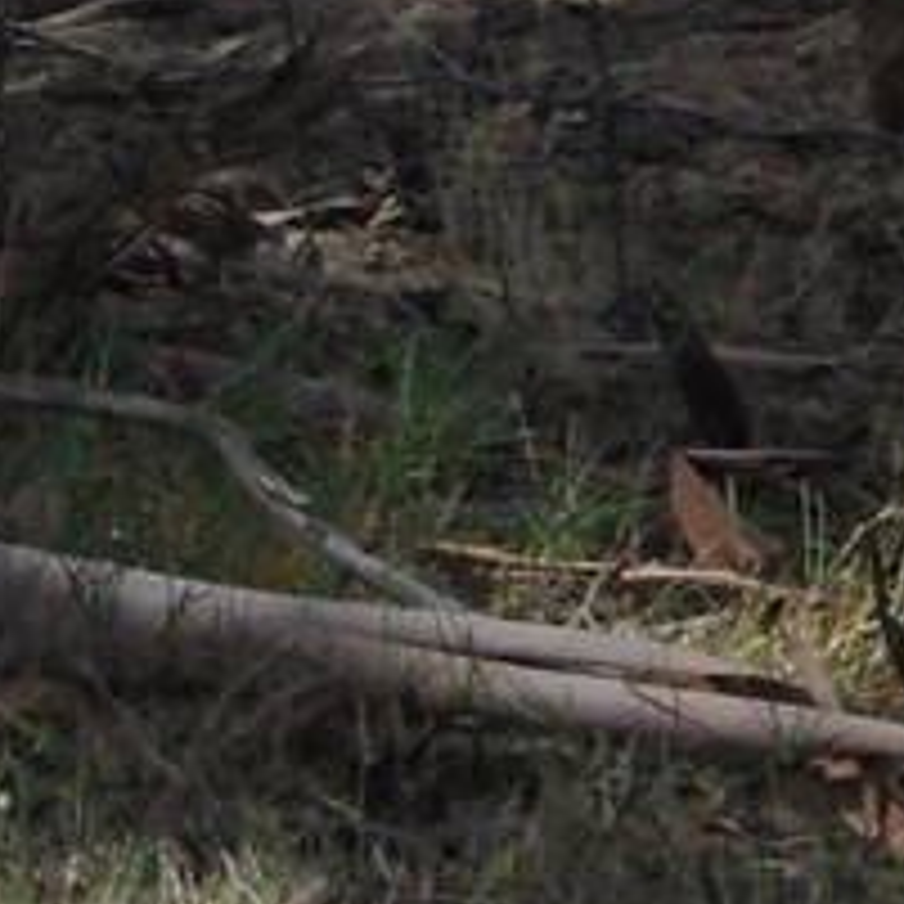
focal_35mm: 406
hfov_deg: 4.2
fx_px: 11996
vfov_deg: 4.3
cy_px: -461
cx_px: 2703
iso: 1600
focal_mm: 40
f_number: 11
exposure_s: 1/1500
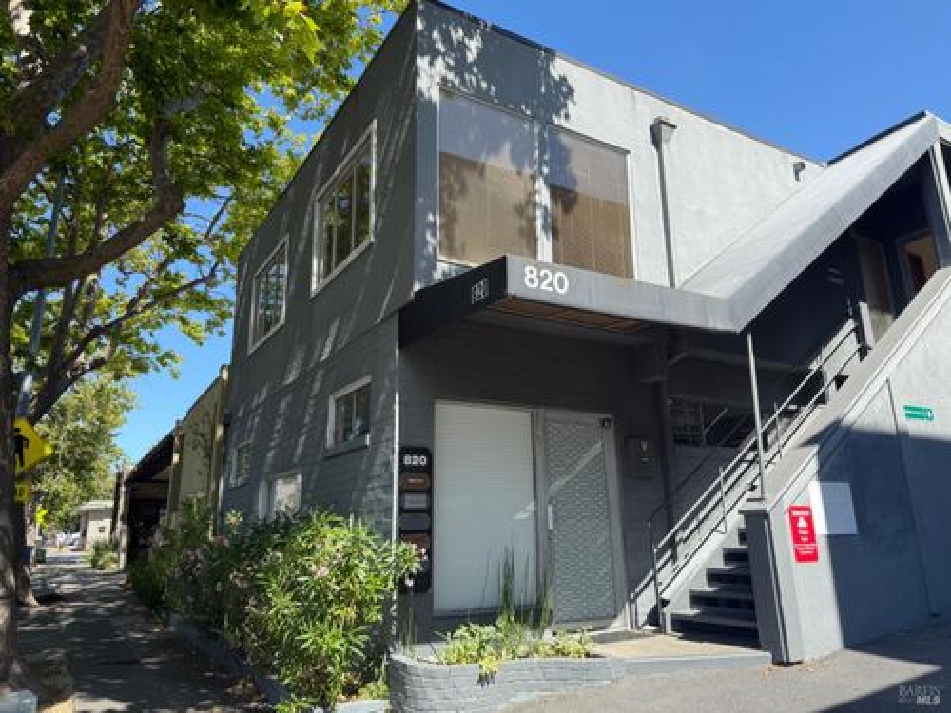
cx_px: 476
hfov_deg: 71.6
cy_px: 356
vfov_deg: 56.8
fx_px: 659
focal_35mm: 24
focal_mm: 6.76
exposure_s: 1/2053
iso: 80
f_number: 1.78
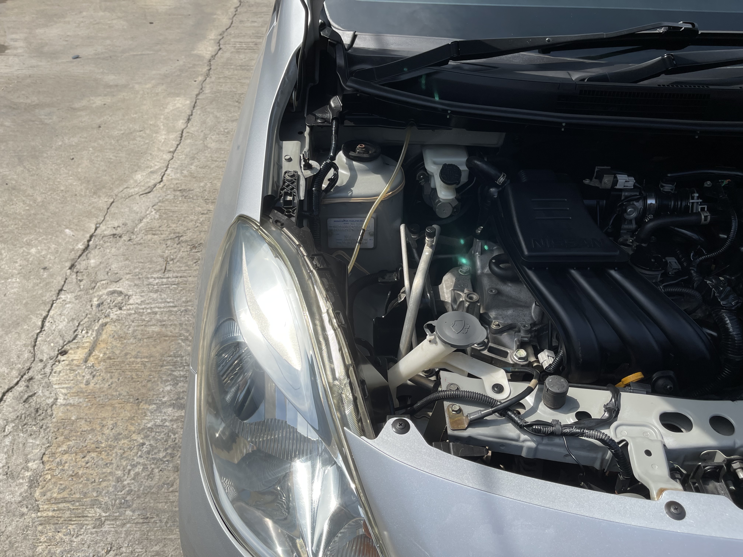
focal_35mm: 25
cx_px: 372
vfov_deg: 54.9
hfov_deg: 69.4
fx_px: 537
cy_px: 278
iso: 32
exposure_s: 1/2924
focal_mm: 5.1
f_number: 1.6
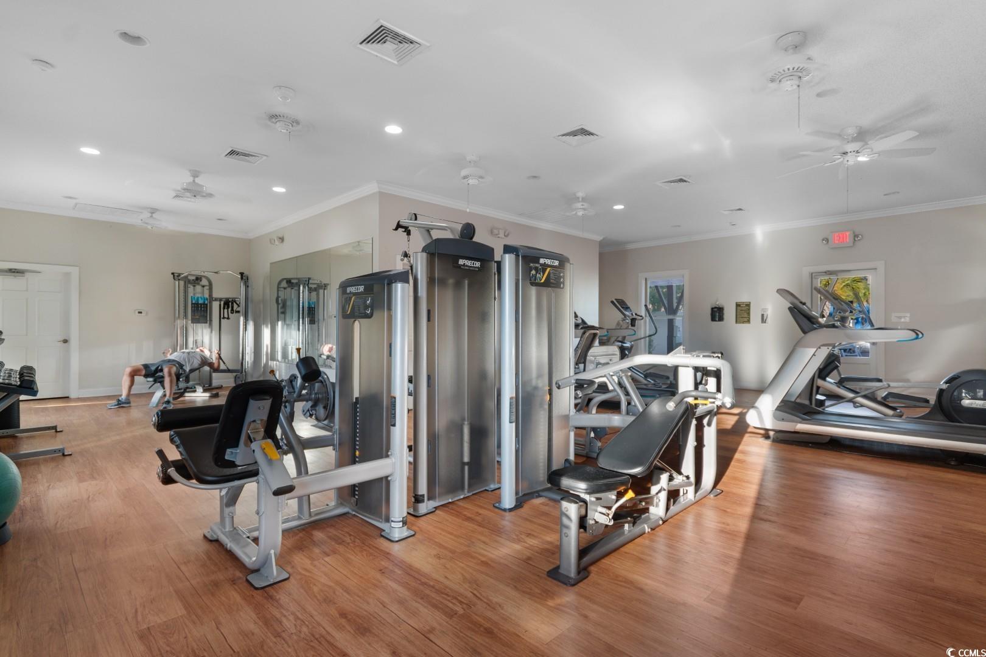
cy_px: 328
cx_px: 493
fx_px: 466
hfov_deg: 93.3
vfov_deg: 70.4
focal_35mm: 17
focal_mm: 11.5
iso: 100
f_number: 4.8
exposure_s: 1/13
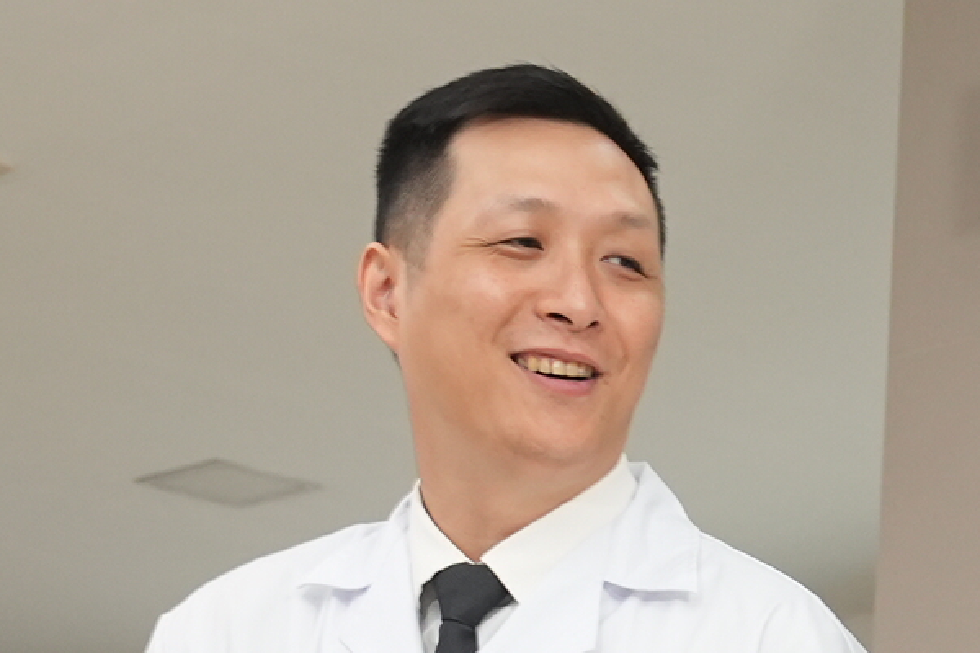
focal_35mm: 187
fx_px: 5090
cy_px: 882
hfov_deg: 10.8
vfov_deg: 7.3
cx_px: 1096
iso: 1000
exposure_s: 1/160
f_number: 4
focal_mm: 32
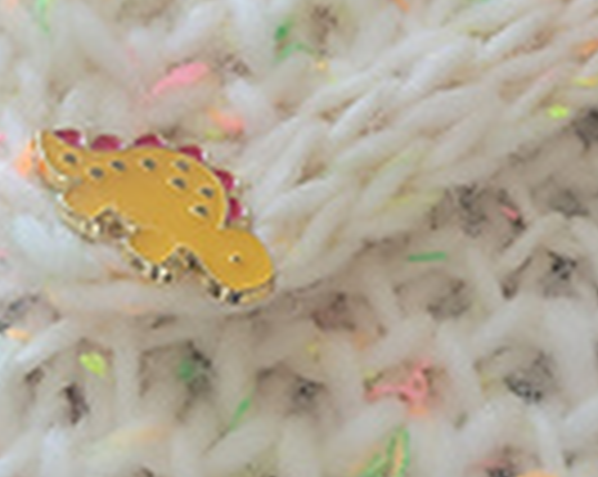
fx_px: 1997
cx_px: 335
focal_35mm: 113
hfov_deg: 17.0
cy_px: 63
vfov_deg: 13.5
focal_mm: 6.7
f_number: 1.8
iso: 320
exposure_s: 1/40
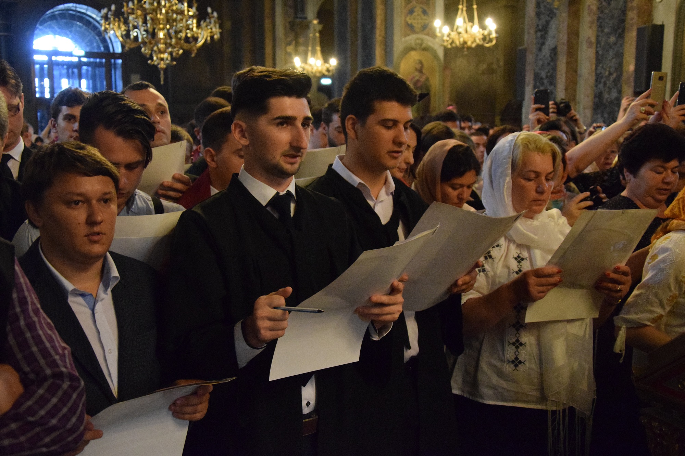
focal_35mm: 48
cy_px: 228
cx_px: 342
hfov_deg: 41.1
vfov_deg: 28.1
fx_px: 913
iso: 6400
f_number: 4.2
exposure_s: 1/60
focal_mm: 32
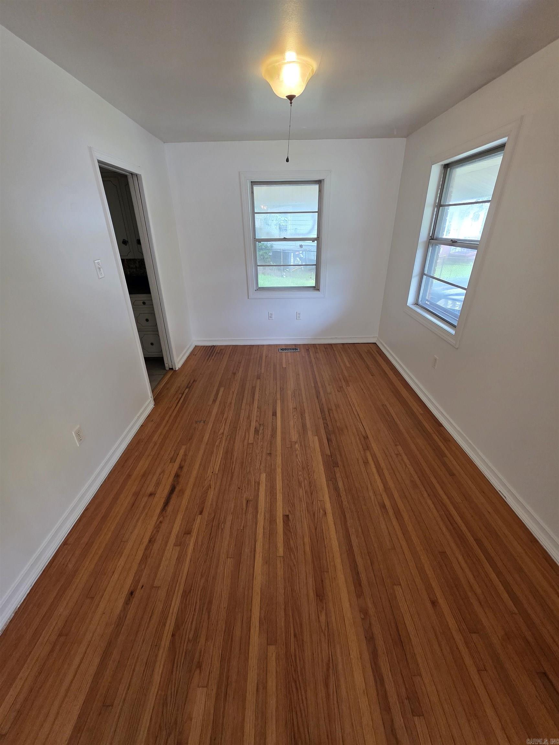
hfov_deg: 89.9
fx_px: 280
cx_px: 280
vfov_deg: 106.2
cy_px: 372
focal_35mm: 13
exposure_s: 1/120
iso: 250
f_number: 1.9
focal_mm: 2.2
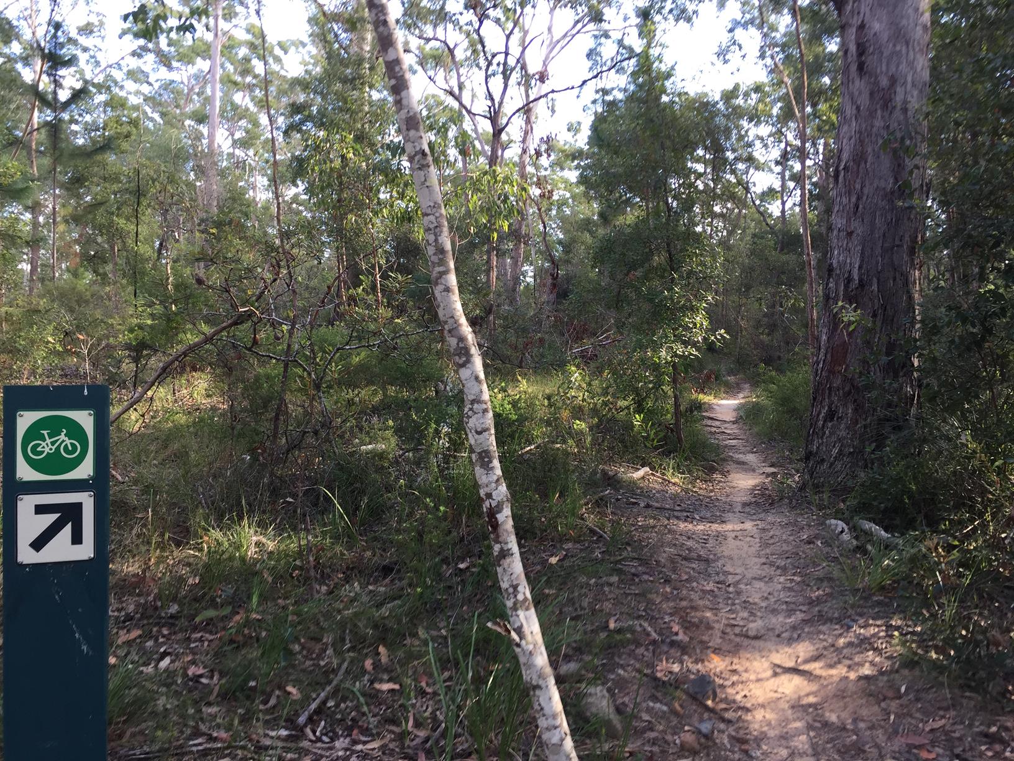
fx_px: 849
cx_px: 507
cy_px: 380
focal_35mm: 29
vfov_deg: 48.2
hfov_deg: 61.7
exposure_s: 1/100
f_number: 2.2
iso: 40
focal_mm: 4.15
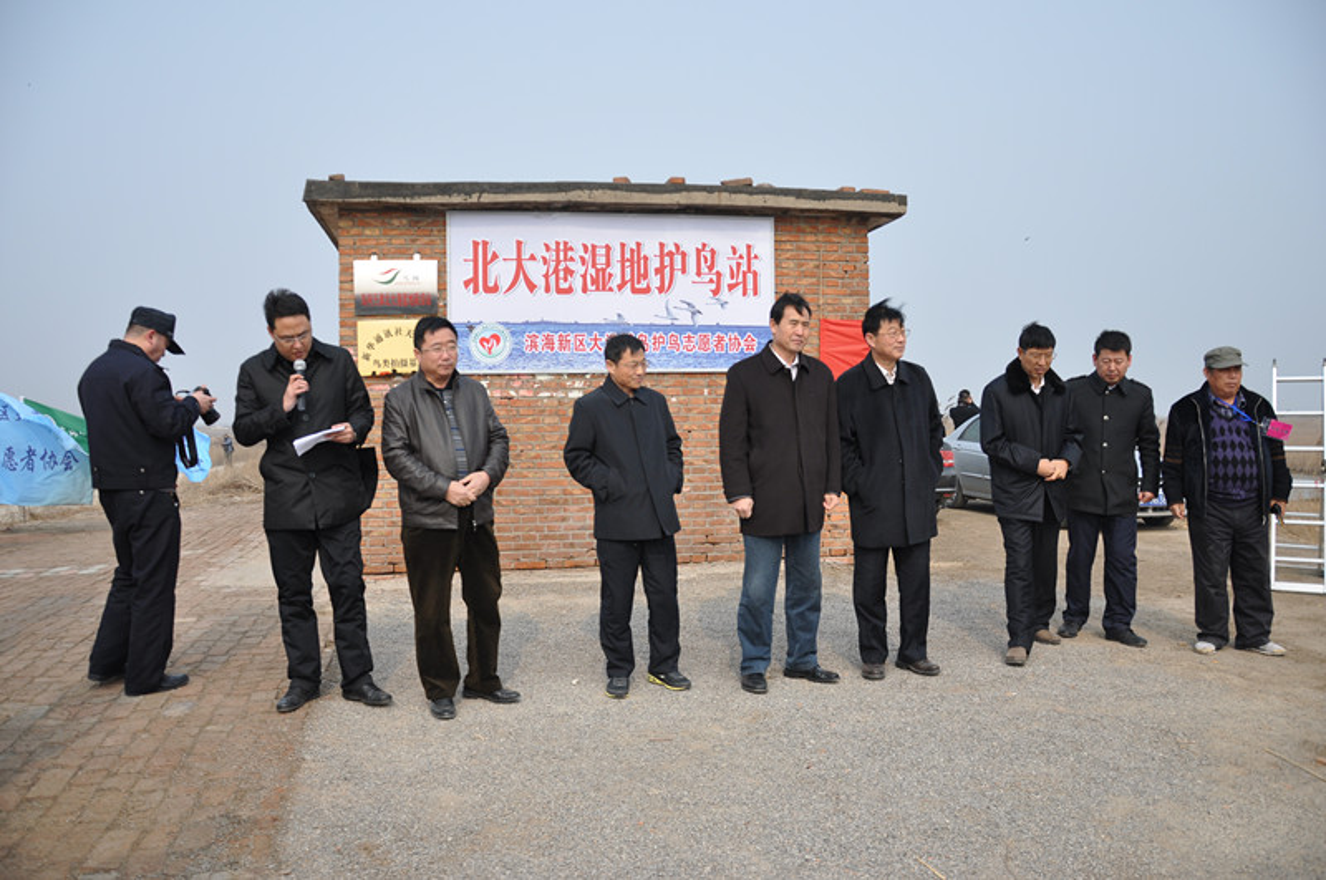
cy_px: 440
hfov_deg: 67.5
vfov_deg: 47.8
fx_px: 993
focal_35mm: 27
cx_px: 663
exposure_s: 1/1000
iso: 200
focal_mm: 18
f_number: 4
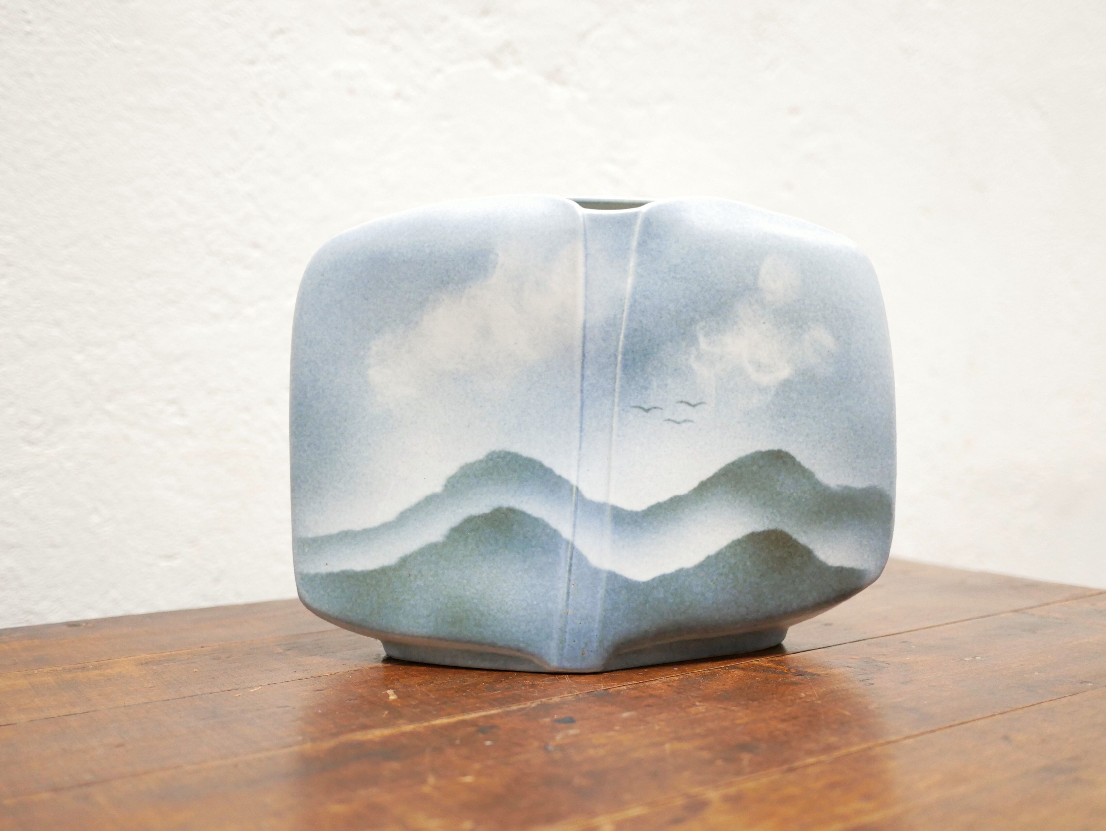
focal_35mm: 40
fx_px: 1279
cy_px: 416
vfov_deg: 36.0
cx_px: 553
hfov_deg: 46.8
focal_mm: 20
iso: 1250
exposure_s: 1/60
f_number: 1.7
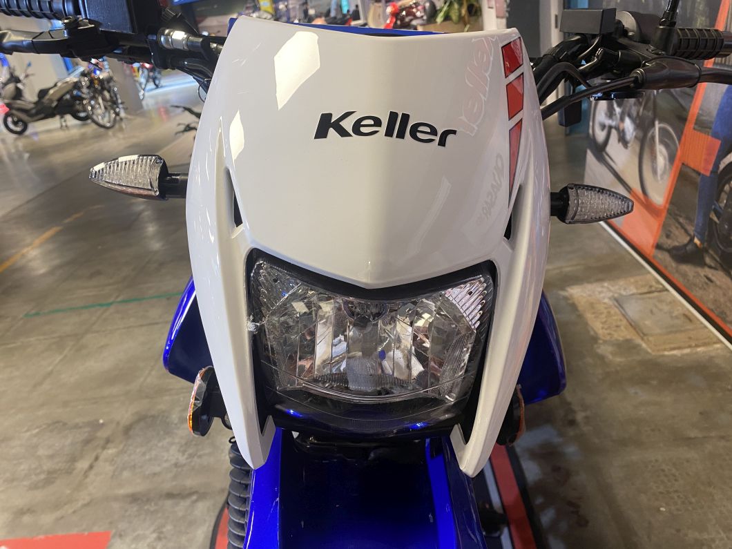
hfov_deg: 67.3
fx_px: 550
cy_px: 274
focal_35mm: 26
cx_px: 366
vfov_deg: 53.1
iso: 100
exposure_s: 1/50
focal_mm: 4.25
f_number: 1.8
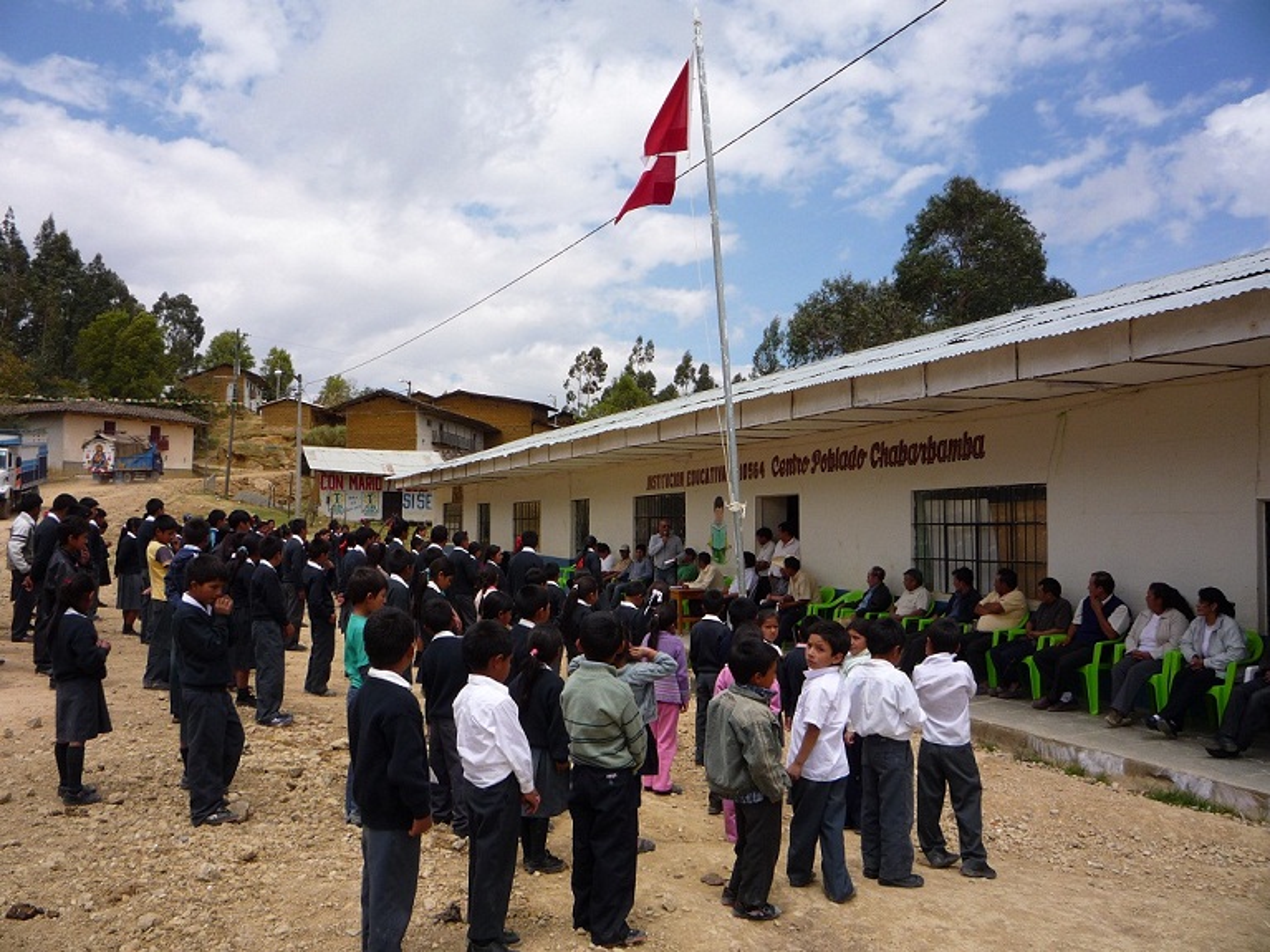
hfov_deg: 60.0
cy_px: 476
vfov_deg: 46.8
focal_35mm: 30
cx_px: 635
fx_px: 1100
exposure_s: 1/400
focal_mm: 5.2
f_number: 5.6
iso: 100
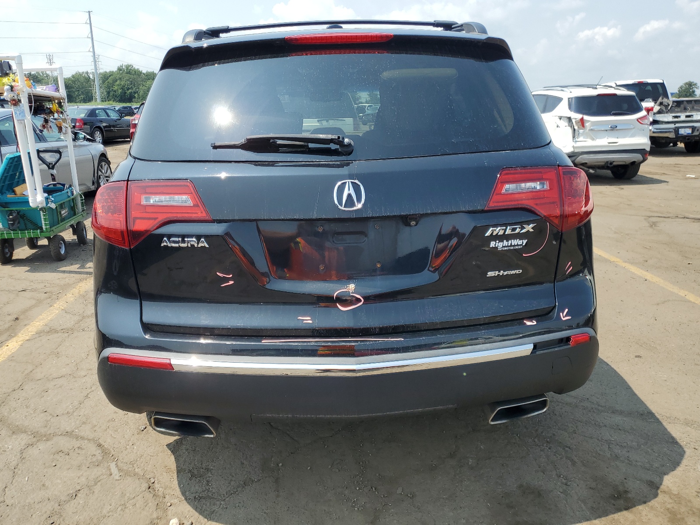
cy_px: 262
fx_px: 526
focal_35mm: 26
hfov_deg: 67.3
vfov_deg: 53.1
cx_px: 350
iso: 50
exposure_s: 1/2000
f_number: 1.5
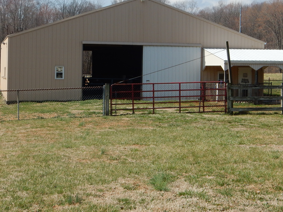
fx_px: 638
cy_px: 58
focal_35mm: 78
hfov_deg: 25.0
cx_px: 146
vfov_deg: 18.8
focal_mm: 9
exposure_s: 1/1250
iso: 125
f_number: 4.5
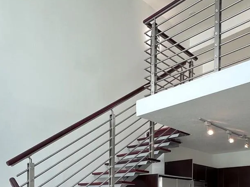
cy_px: 207
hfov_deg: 53.7
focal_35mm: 34
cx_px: 147
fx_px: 246
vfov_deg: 35.6
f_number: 1.8
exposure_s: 1/120
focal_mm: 1.57
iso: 125
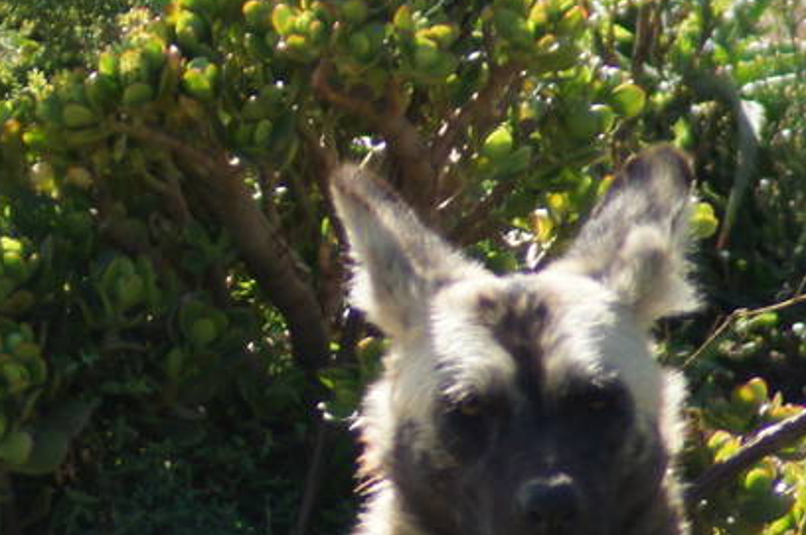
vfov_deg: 0.8
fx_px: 39491
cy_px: 331
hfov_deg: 1.2
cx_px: 115
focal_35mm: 1766
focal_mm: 300
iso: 250
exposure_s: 1/500
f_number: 5.6
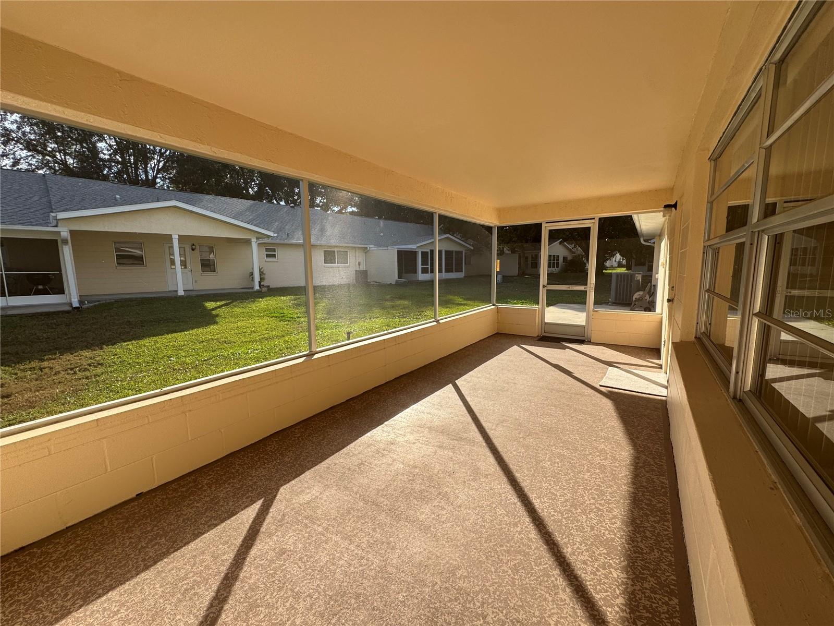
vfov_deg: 85.7
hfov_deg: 102.1
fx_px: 337
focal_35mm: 14
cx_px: 417
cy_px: 313
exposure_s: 1/889
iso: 50
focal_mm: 2.22
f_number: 2.2
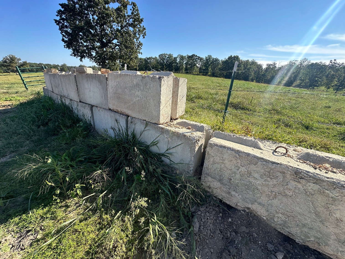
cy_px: 130
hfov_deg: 102.1
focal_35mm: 14
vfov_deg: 85.7
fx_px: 140
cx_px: 172
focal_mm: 2.22
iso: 40
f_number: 2.2
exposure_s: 1/882
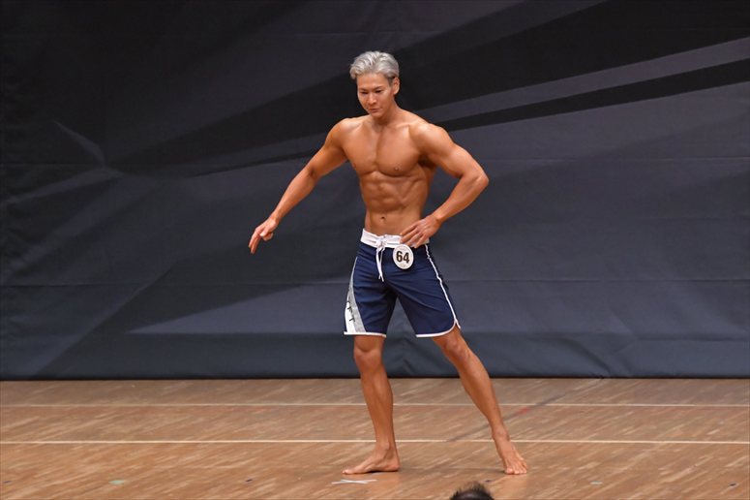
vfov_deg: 4.8
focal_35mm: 285
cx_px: 375
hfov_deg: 7.2
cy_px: 250
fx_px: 5935
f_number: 5.6
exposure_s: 1/400
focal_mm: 190
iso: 6400
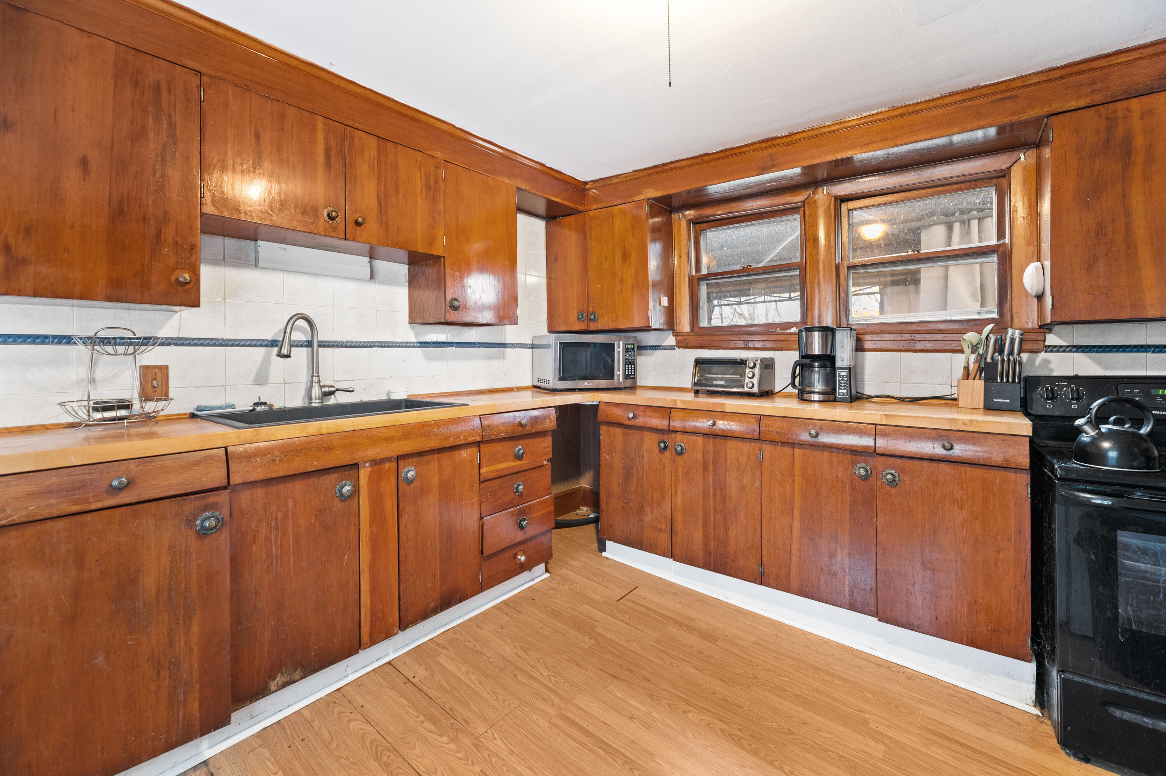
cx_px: 583
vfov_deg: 81.1
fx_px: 453
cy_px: 388
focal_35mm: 14
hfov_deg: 104.3
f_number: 7.1
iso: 800
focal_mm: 14
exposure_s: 1/1.67
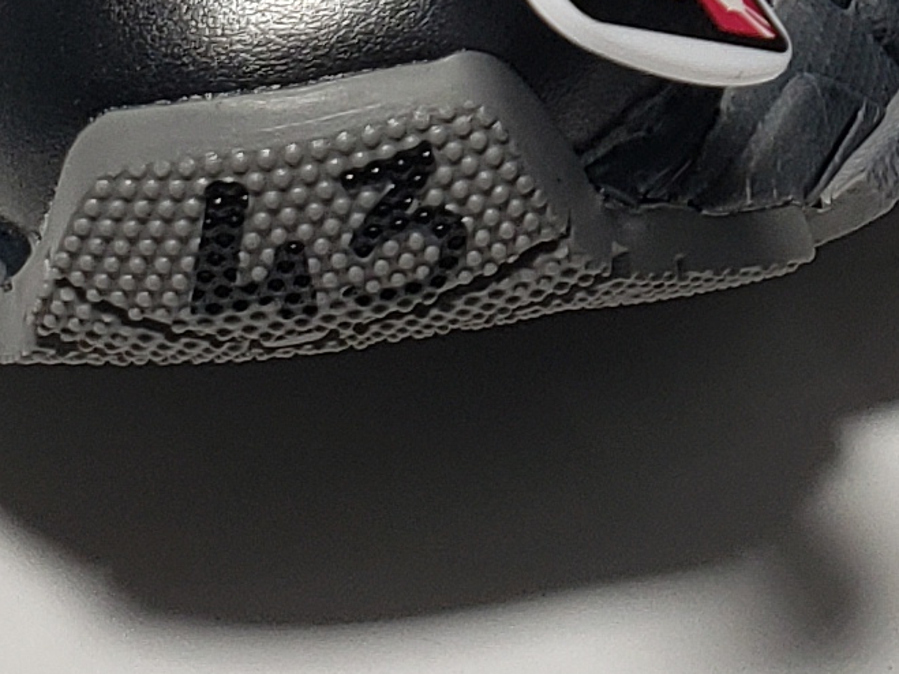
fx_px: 4129
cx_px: 1308
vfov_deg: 8.6
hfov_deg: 11.9
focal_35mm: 159
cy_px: -872
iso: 50
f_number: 2.4
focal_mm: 4.3
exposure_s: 1/216
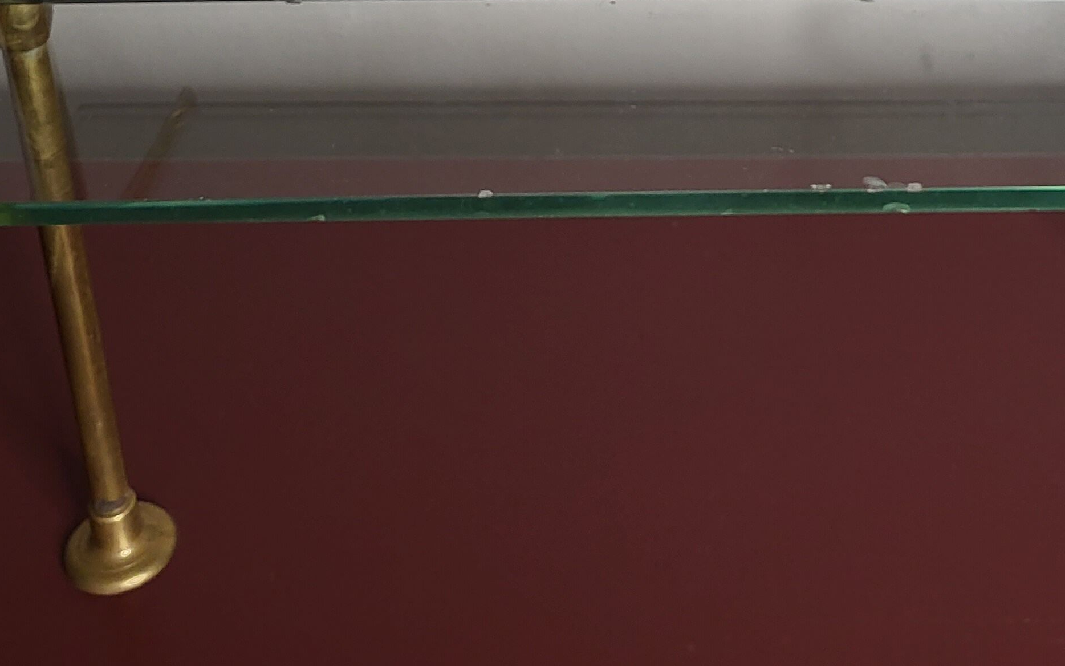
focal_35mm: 59
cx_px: 737
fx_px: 1713
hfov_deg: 34.1
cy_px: -180
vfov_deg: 20.3
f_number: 1.8
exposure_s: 1/45
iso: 200
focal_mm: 5.4
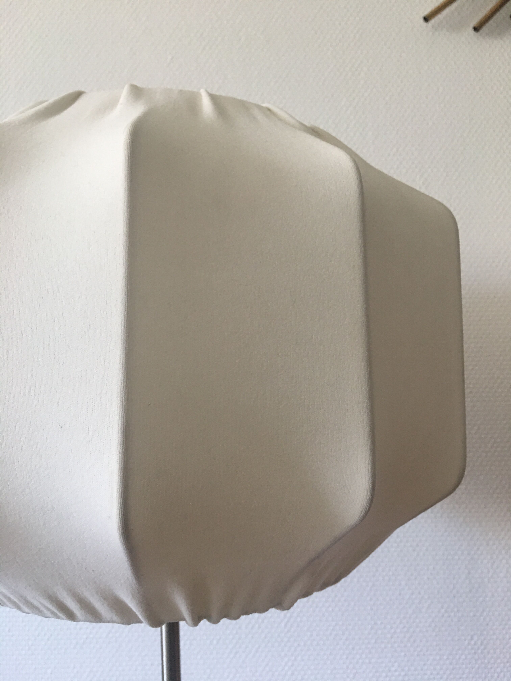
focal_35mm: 29
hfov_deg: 48.2
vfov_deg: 61.7
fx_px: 571
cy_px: 340
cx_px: 256
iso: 50
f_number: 2.2
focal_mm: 4.15
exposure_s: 1/17
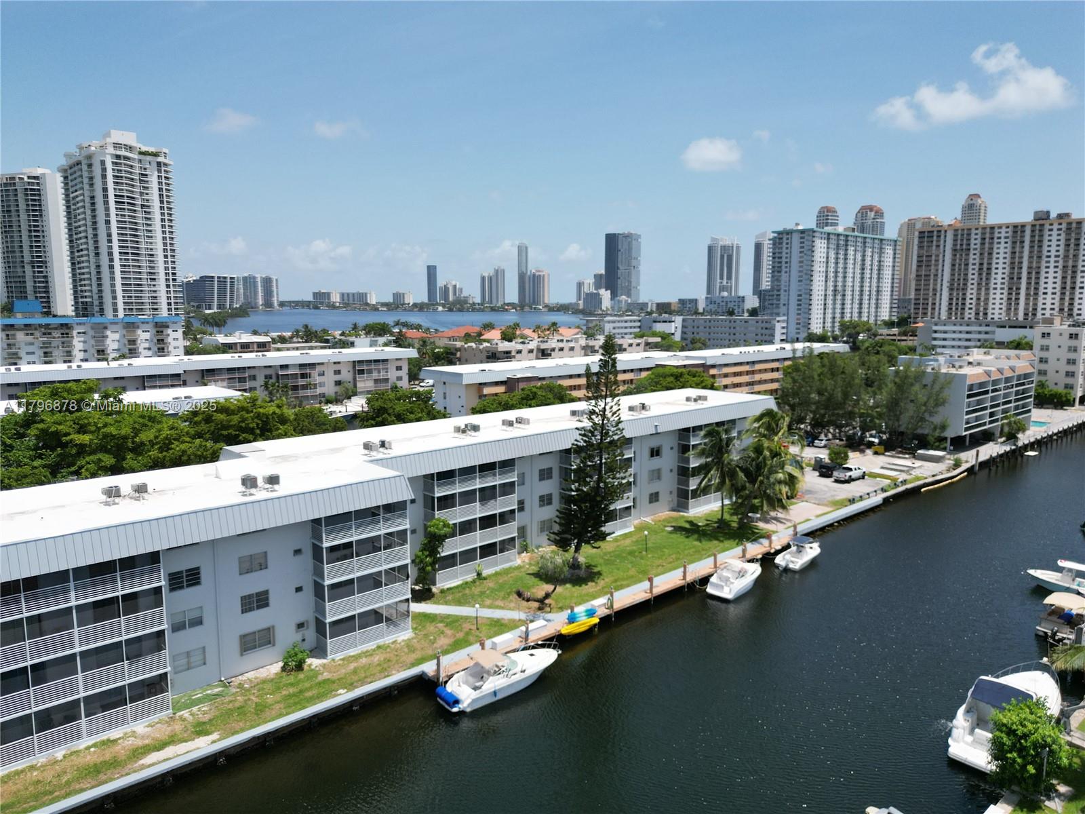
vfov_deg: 56.8
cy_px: 407
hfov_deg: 71.6
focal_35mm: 24
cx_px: 542
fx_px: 752
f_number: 1.7
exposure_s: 1/4000
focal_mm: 6.72
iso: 150
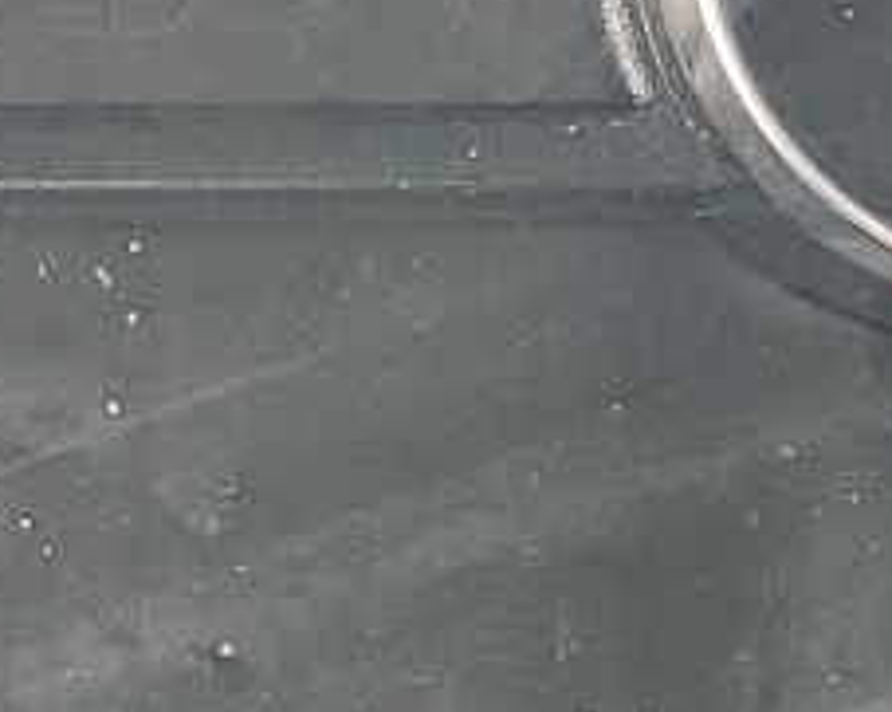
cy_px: 755
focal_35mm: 179
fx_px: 4719
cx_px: 67
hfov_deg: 10.7
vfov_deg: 8.6
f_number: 1.5
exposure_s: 1/120
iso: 88
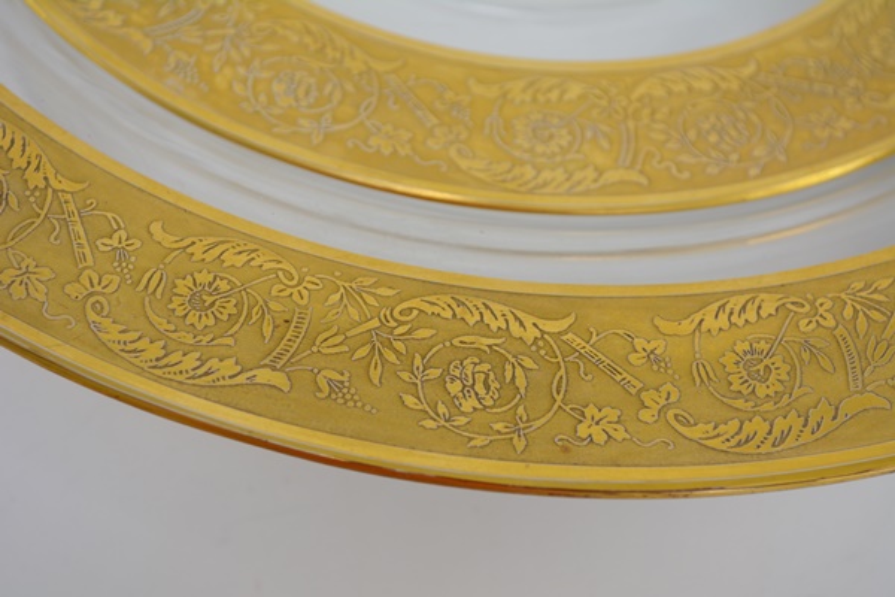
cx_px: 448
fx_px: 1641
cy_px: 298
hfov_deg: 30.5
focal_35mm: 66
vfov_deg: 20.6
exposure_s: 1/160
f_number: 6.3
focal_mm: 44
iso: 200
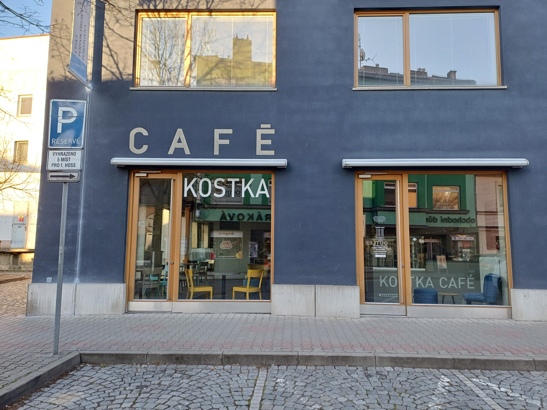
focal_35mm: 25
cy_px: 205
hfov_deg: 69.4
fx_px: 395
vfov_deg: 54.9
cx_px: 274
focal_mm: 4.65
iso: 64
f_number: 1.8
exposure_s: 1/100
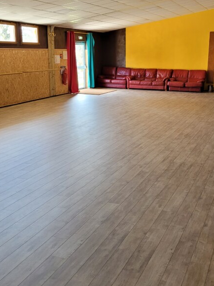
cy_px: 139
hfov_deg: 31.3
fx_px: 379
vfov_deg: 41.2
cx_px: 141
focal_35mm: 46
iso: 320
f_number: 1.8
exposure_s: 1/100
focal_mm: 5.4
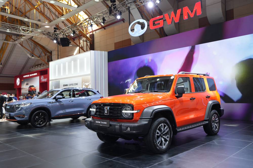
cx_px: 126
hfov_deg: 61.9
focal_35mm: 30
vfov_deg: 43.6
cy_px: 84
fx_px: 211
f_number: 4
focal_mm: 30
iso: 200
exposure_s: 1/50
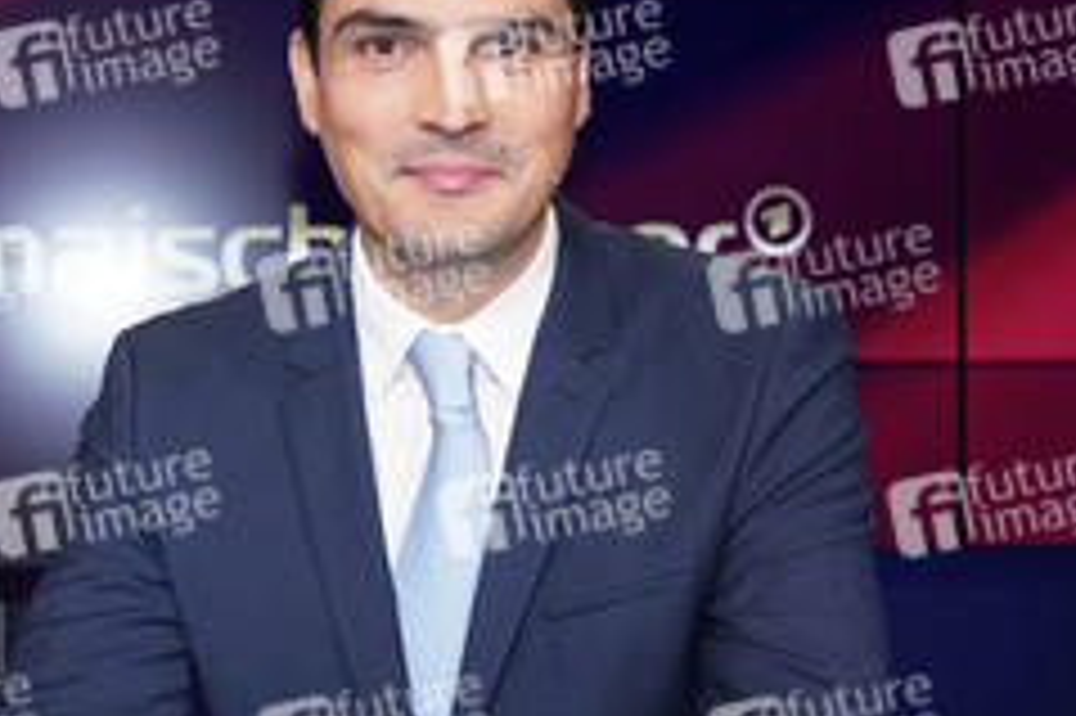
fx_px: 2419
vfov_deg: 16.8
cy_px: 392
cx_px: 434
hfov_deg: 25.0
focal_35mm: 81
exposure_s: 1/125
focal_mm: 43
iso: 1600
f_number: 5
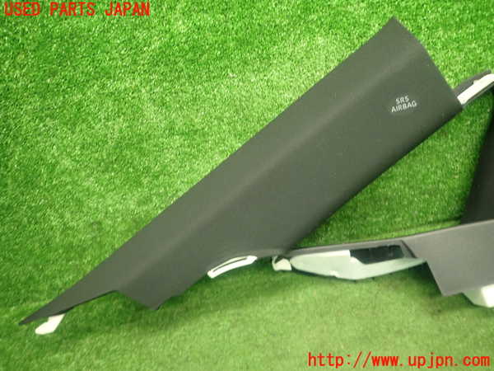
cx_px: 247
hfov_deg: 69.4
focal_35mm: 25
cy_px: 186
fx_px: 357
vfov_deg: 54.9
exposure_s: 1/30
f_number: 2
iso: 320
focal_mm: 4.5
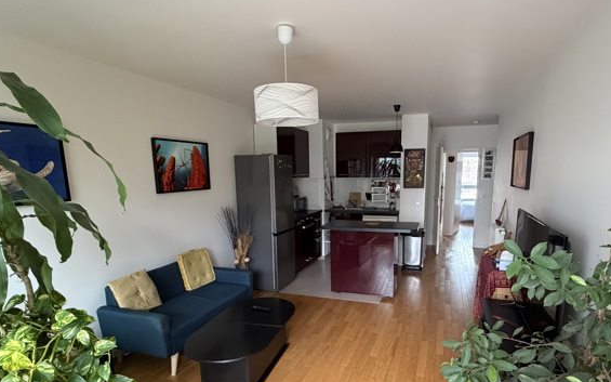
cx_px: 340
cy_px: 233
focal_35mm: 21
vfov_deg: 56.7
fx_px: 350
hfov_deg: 82.0
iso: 500
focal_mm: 2.22
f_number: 2.2
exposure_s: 1/60
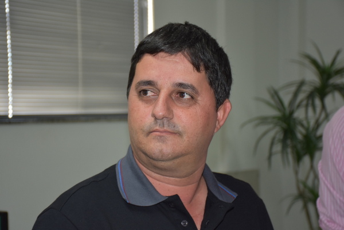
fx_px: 745
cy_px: 115
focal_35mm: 78
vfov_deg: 17.5
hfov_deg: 26.0
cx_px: 172
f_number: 4.8
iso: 640
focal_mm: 52
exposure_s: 1/60
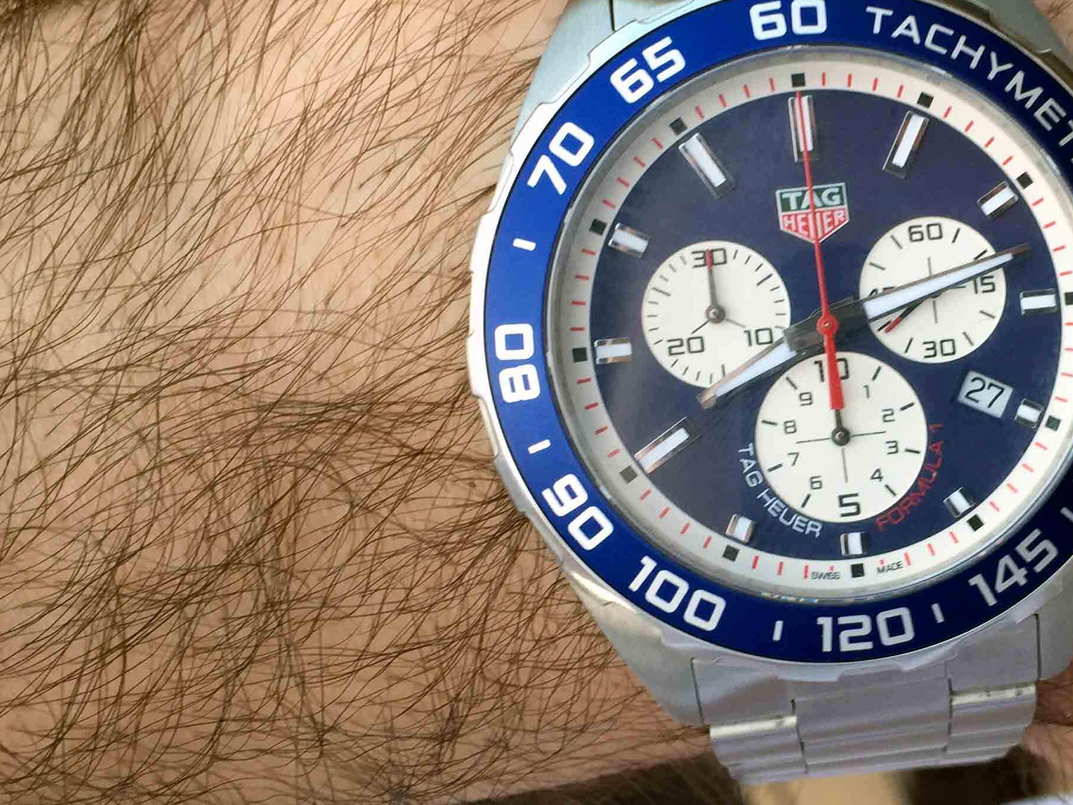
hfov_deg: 35.1
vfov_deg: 28.0
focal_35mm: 52
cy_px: 379
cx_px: 920
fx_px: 1612
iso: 40
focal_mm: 4.15
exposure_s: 1/50
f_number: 2.2
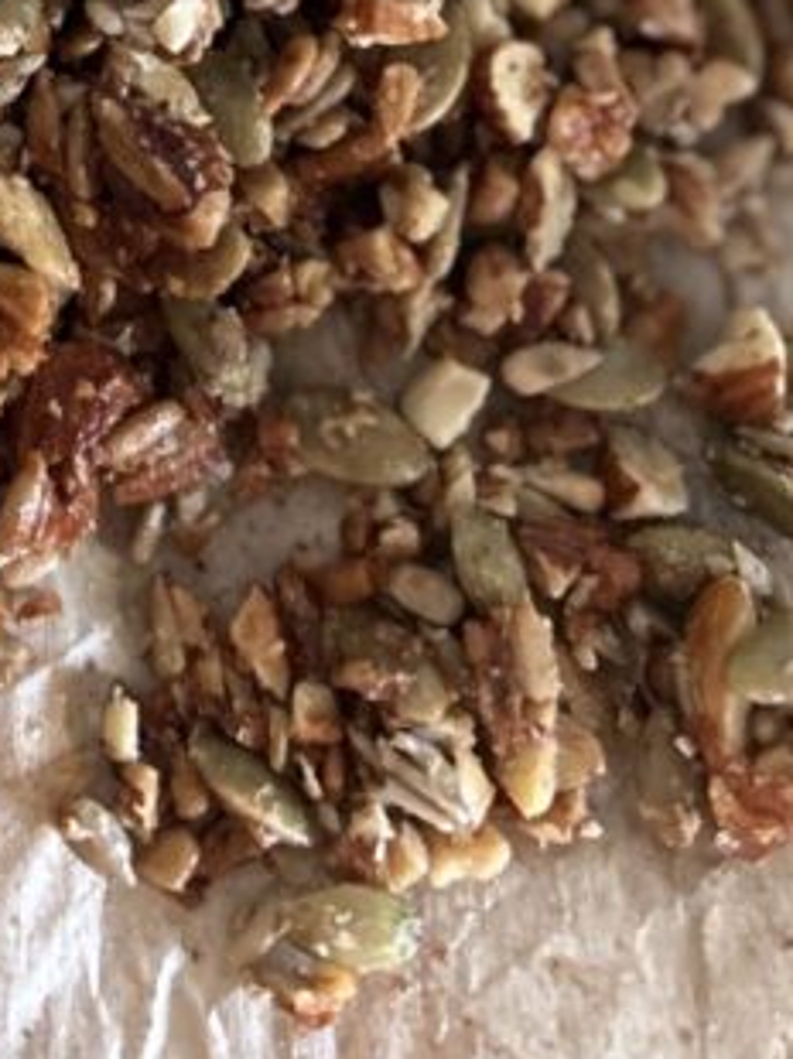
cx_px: -267
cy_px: -601
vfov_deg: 19.4
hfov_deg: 16.2
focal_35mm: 86
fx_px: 2630
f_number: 1.5
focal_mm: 5.7
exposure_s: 1/60
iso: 320
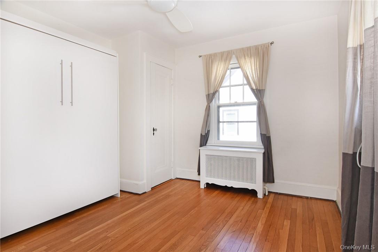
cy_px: 126
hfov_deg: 90.0
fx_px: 189
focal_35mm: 18
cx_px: 189
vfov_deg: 67.4
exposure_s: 1/80
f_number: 11
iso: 640
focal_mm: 12
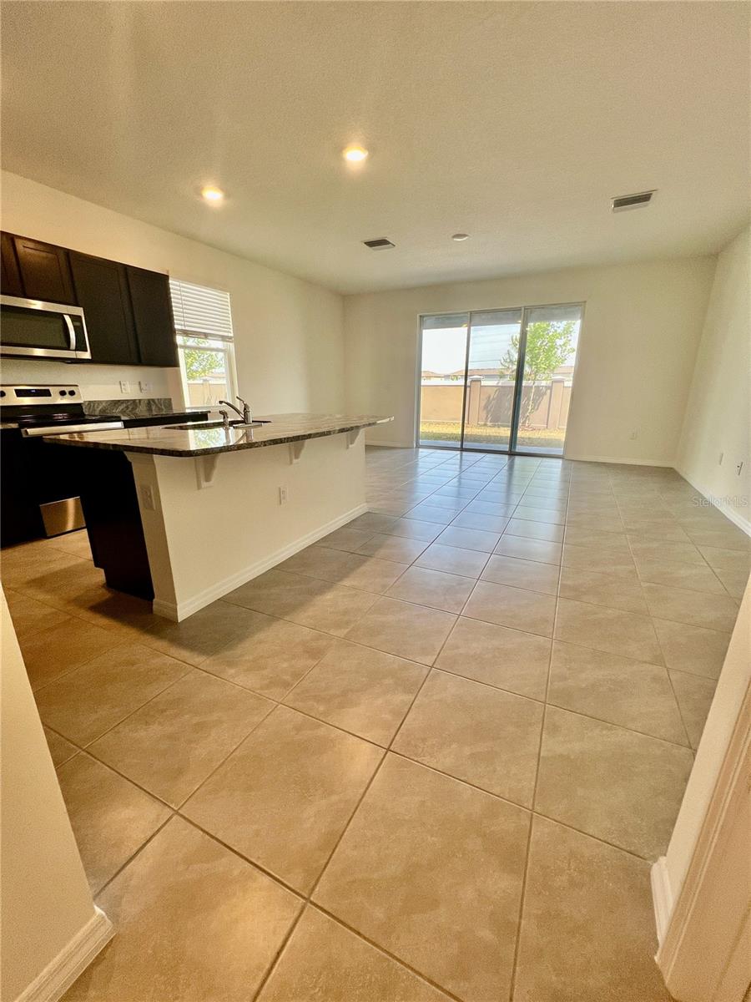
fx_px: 376
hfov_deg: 89.9
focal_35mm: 13
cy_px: 501
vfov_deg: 106.2
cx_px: 376
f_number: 1.8
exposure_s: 1/120
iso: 64
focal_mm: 1.57
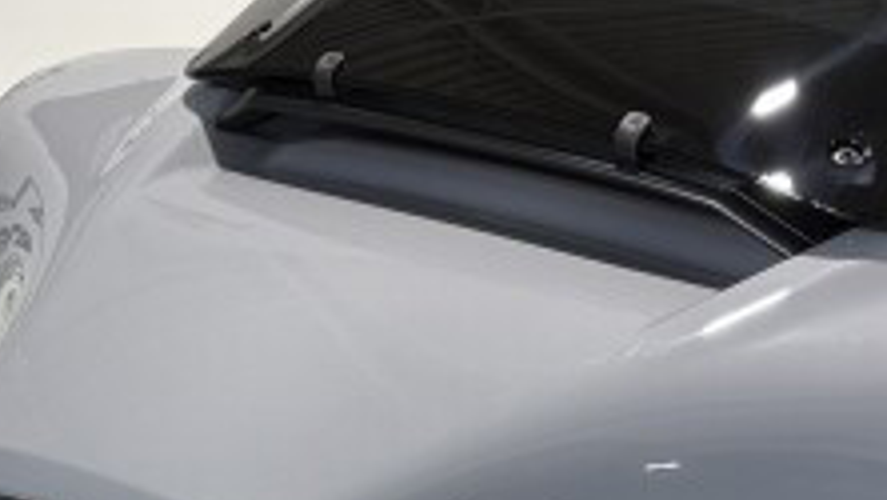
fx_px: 3199
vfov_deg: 8.5
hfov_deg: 15.8
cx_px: 469
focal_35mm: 136
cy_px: 1004
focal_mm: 5.96
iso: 40
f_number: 1.6
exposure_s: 1/120
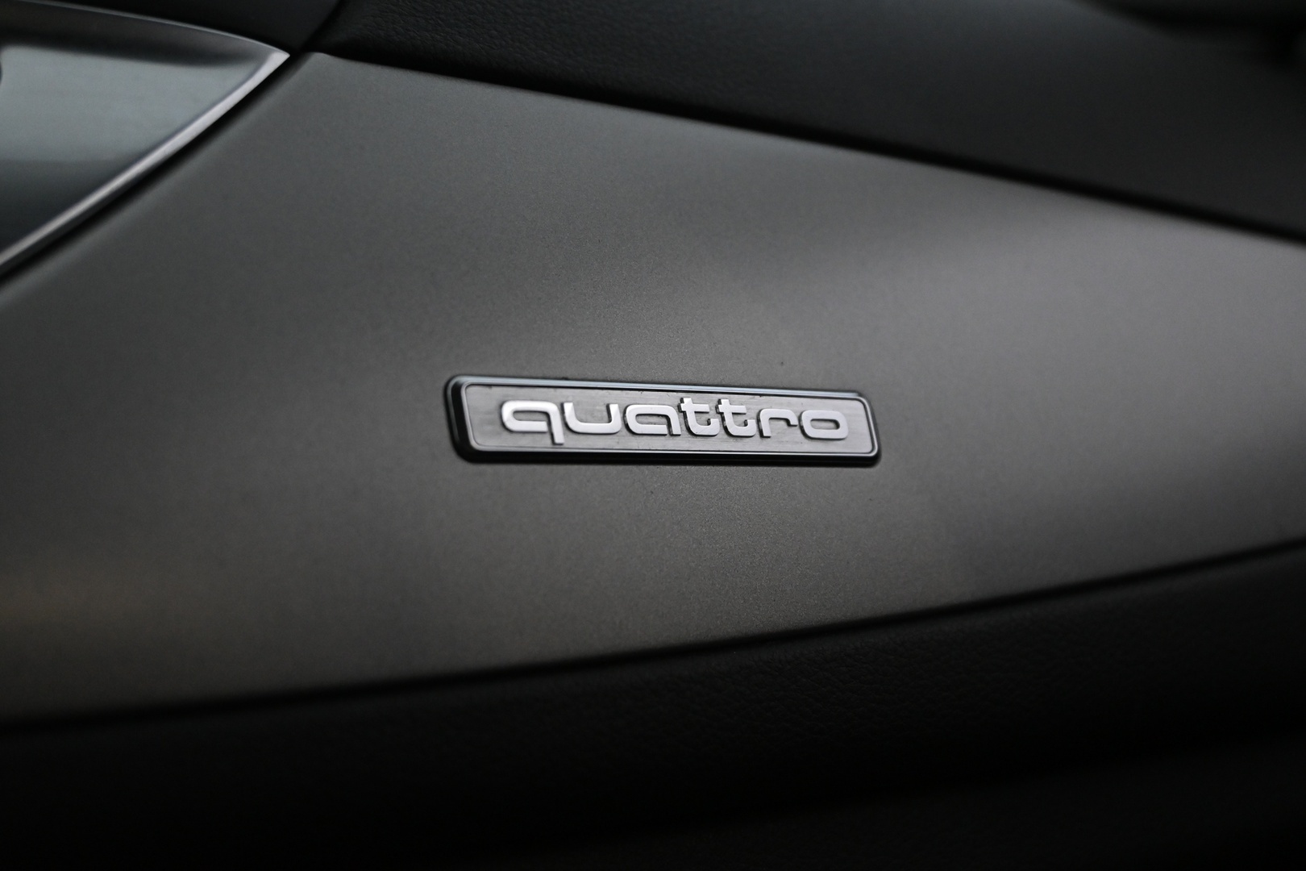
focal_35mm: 57
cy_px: 436
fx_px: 2068
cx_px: 653
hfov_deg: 35.1
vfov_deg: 23.8
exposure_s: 1/60
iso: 2200
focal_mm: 38
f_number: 5.6
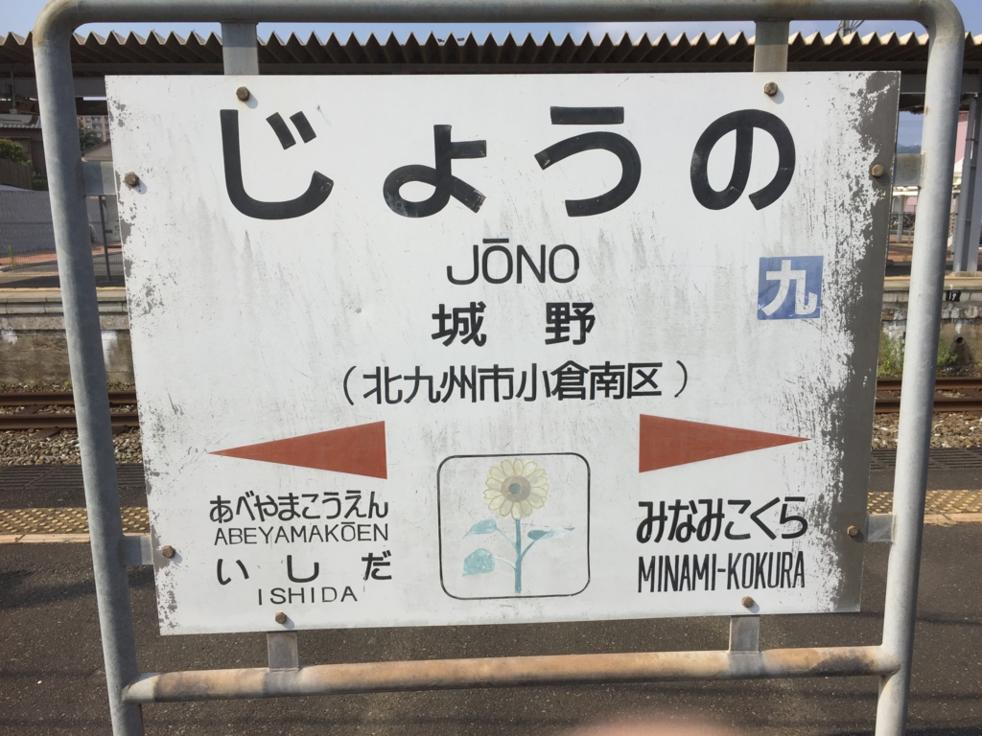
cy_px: 368
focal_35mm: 29
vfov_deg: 48.2
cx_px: 491
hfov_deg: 61.7
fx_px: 823
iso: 32
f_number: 2.2
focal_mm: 4.15
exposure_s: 1/2475
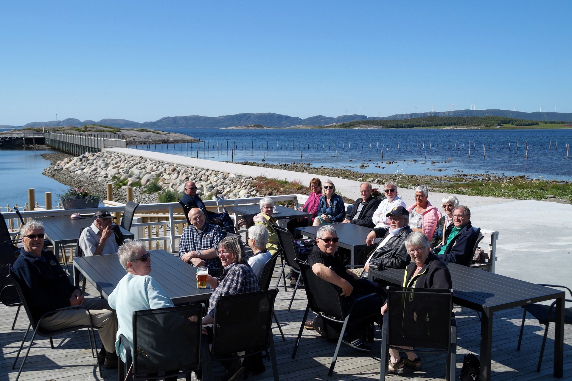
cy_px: 190
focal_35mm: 36
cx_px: 286
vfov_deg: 36.9
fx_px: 572
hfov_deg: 53.1
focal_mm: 24
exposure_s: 1/640
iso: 100
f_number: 5.6
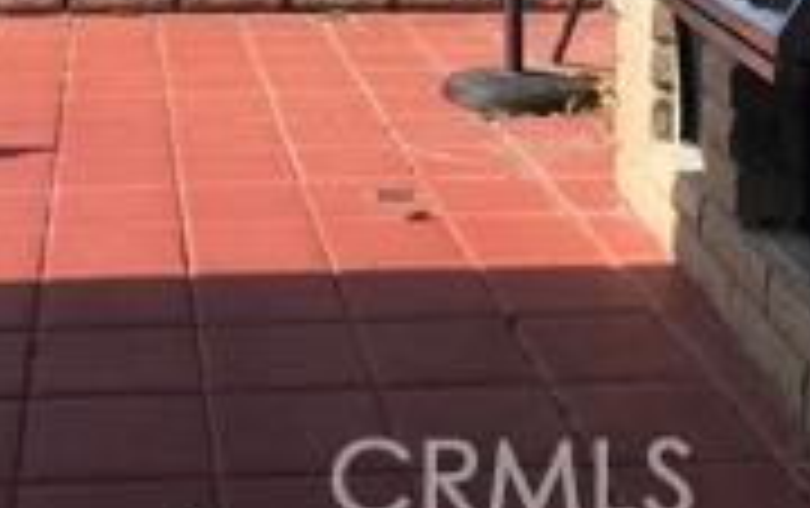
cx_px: 310
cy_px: -214
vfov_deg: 16.4
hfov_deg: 27.7
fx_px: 1636
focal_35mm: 74
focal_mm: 3.99
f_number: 1.8
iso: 20
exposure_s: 1/2398
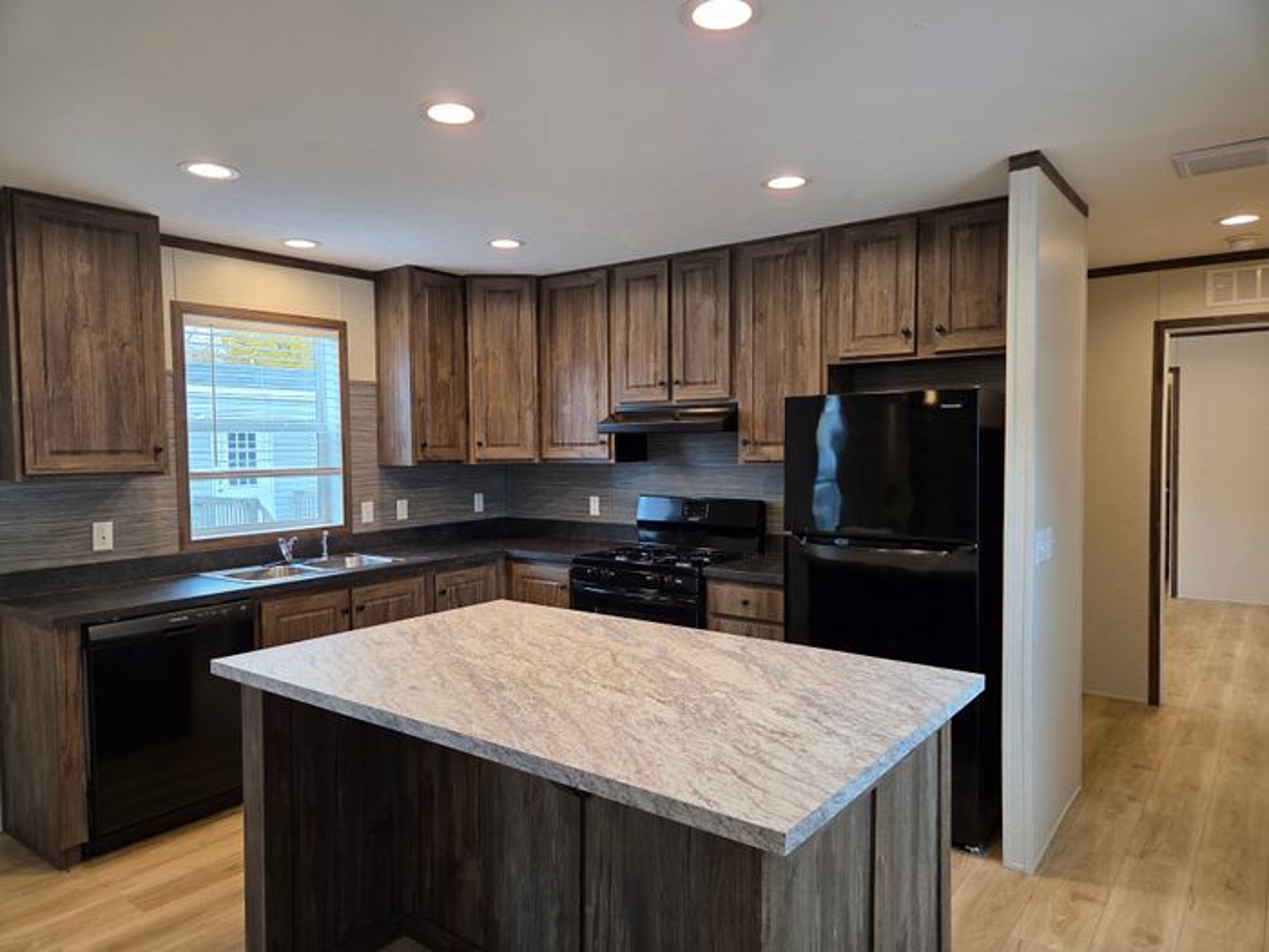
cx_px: 634
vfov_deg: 58.9
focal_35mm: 23
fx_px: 843
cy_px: 476
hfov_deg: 73.9
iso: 100
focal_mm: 5.4
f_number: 1.8
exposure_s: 1/120
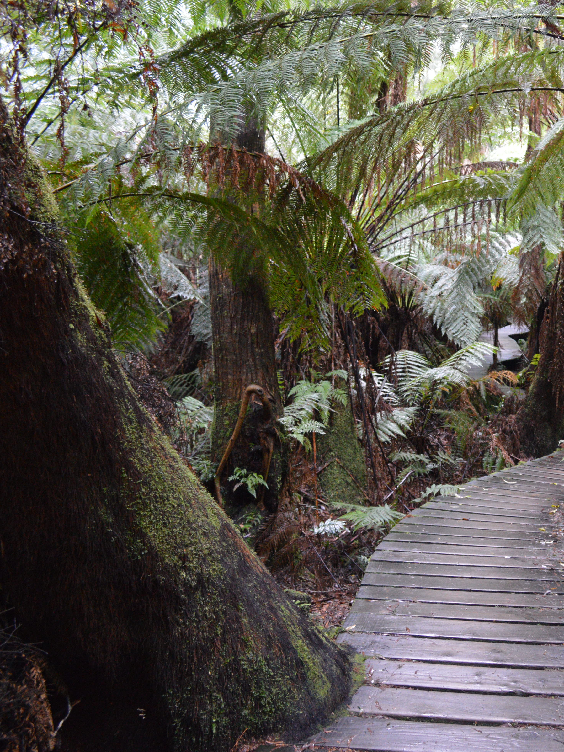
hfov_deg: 33.7
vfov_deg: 46.8
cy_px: 375
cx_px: 524
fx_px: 869
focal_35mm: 40
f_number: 3.5
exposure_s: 1/15
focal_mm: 18
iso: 1600
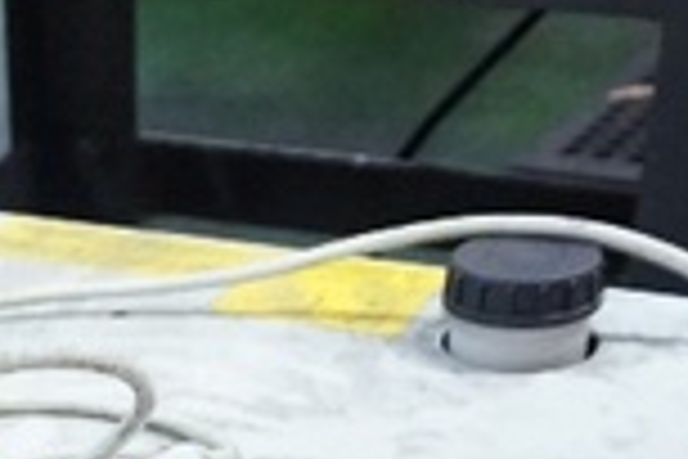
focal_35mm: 113
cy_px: 1017
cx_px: -256
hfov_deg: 16.9
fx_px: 2159
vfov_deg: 10.7
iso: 3200
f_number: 3.5
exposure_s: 1/125
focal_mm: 16
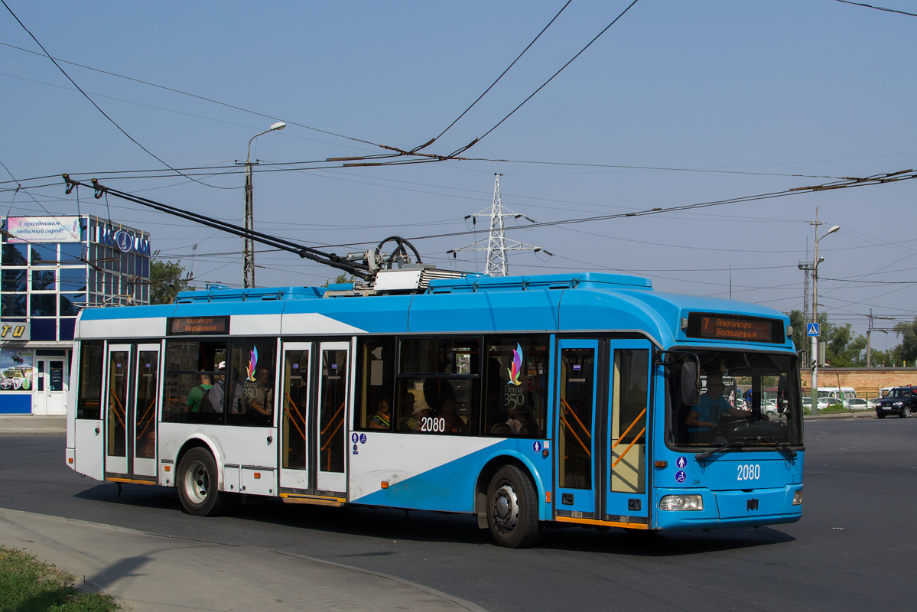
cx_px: 458
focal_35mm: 52
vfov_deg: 25.8
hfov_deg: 37.8
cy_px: 306
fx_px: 1338
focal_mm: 35
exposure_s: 1/800
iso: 200
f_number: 8
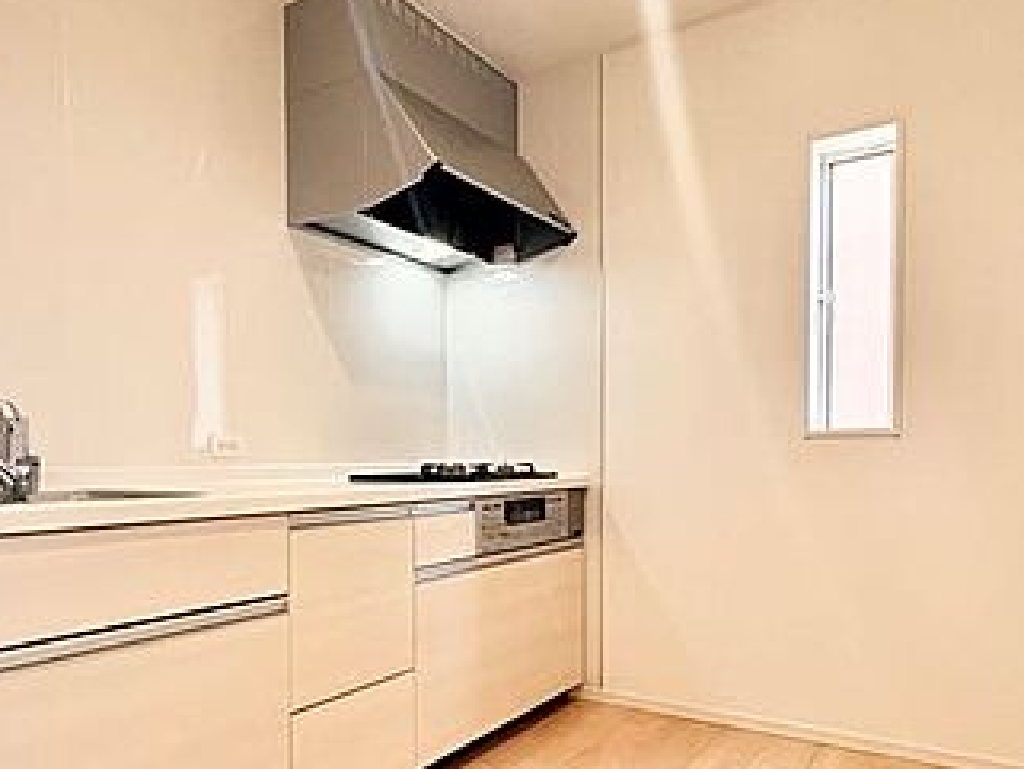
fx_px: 799
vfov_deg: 50.8
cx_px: 450
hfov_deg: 65.1
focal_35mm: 27
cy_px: 490
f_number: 2.2
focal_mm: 2.22
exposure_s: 1/95
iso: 250
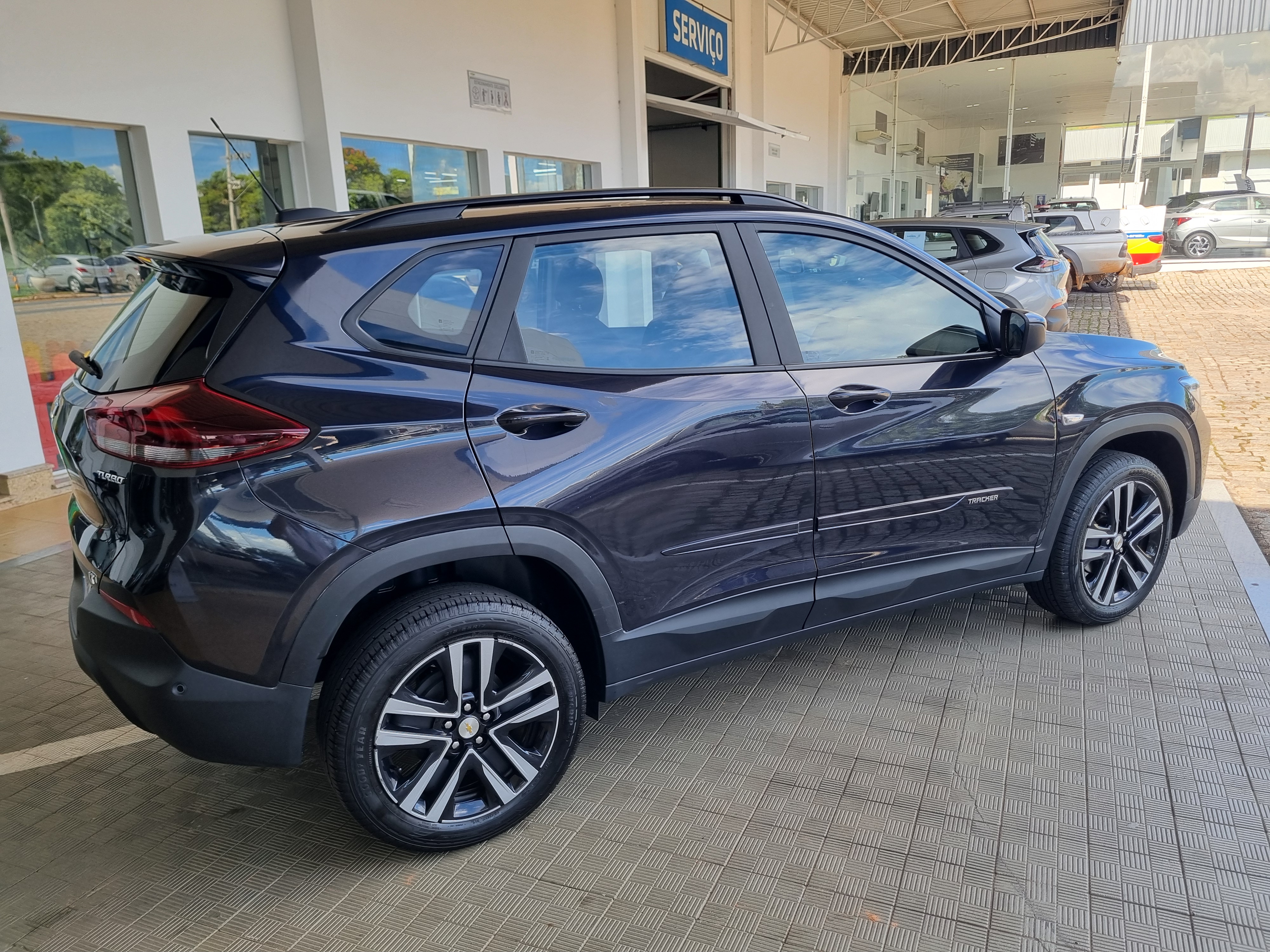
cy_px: 476
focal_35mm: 26
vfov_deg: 53.1
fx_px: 954
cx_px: 635
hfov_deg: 67.3
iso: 50
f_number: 1.8
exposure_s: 1/376
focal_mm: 5.4
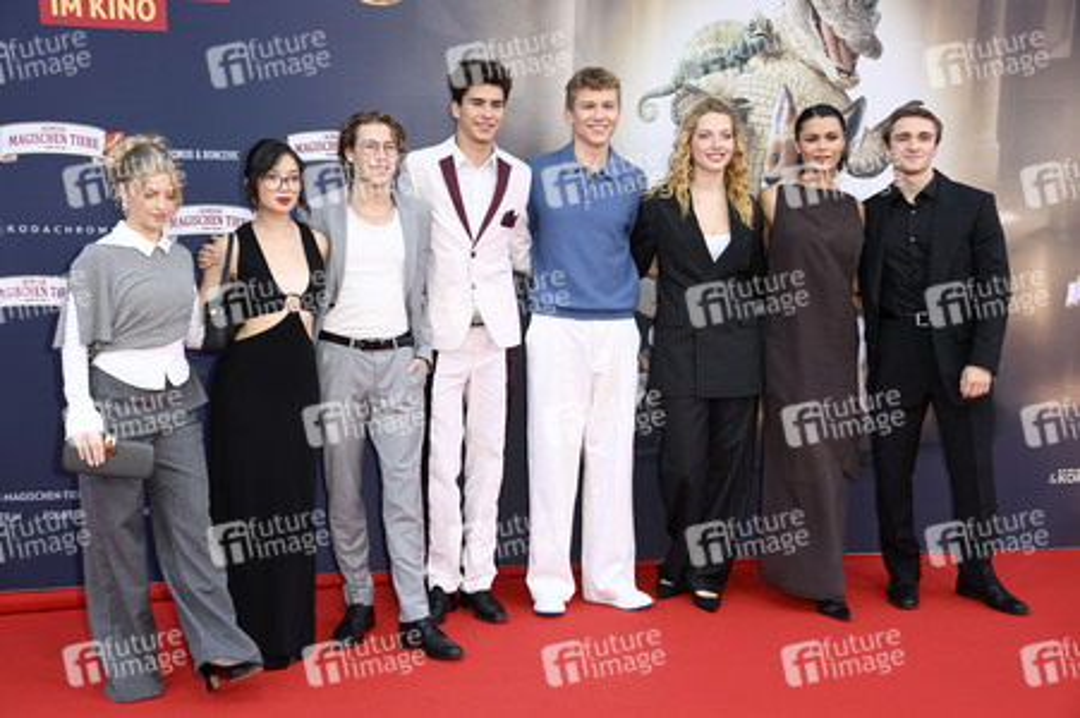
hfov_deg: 41.1
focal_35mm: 48
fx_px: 1439
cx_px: 540
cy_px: 359
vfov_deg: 28.0
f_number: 5.6
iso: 640
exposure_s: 1/200
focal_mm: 48
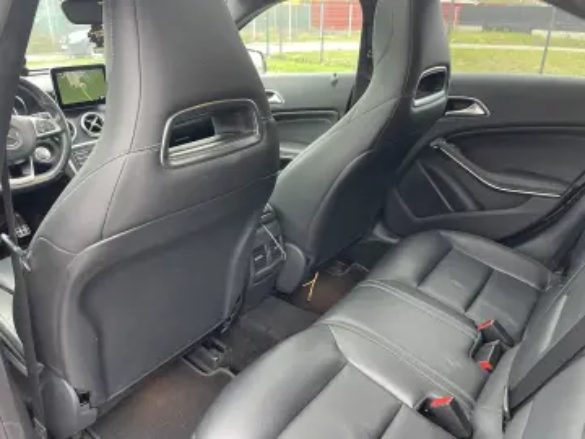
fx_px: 439
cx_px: 292
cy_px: 220
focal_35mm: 26
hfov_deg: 67.3
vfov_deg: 53.1
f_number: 1.6
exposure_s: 1/60
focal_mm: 4.2
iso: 160
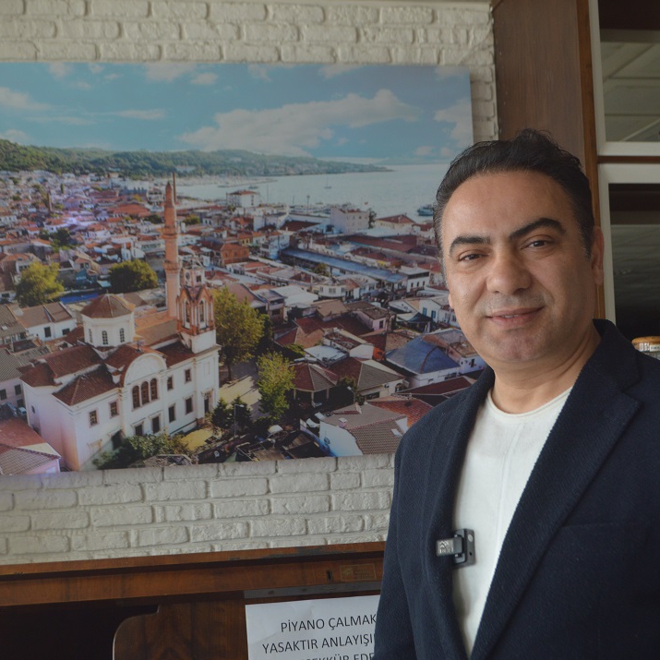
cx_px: 334
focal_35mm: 47
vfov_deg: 36.1
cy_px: 333
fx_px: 1014
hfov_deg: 36.1
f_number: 5
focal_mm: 24
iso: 400
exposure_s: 1/100
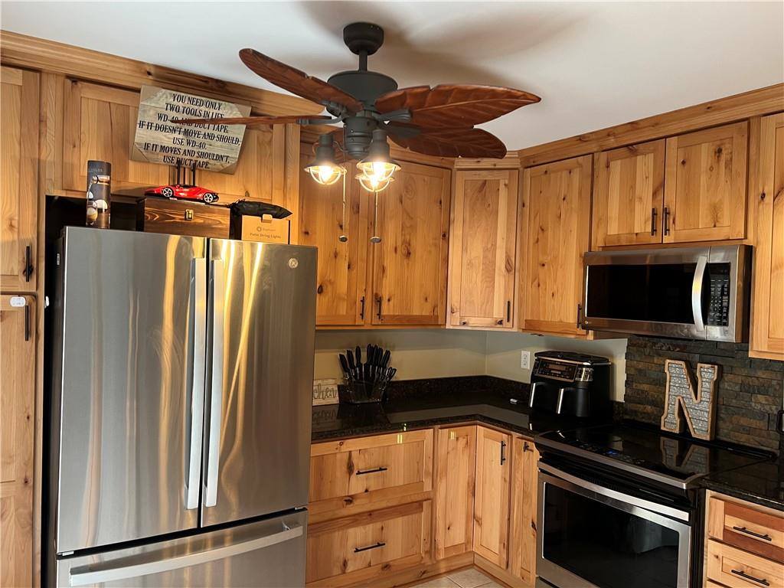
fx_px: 589
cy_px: 294
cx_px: 392
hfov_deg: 67.3
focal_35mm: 26
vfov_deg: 53.1
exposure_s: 1/60
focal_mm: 5.7
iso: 125
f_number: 1.5
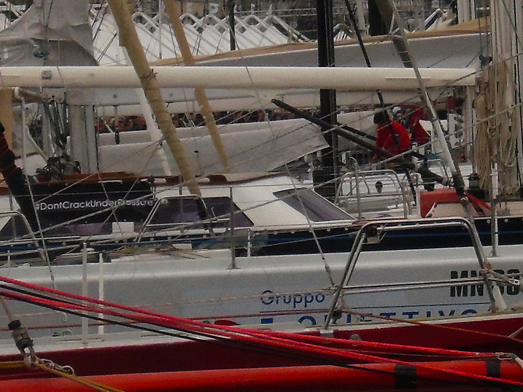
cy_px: 220
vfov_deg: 2.7
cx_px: 286
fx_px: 8190
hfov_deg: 3.7
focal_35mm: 542
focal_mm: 29
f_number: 4.9
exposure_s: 1/400
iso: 400
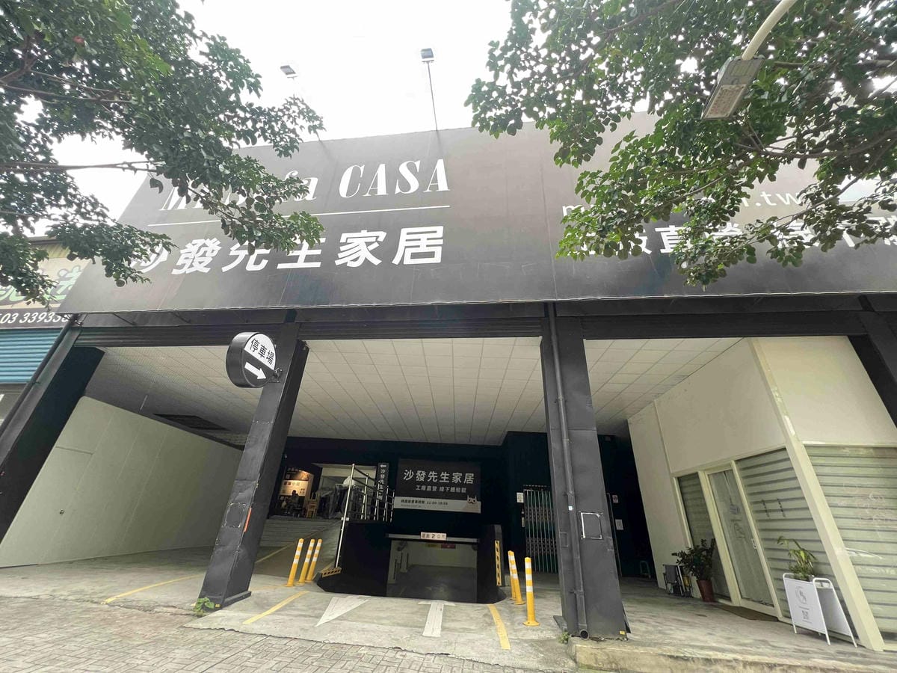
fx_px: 337
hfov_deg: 106.2
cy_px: 336
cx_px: 448
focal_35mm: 13
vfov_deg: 89.9
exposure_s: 1/99
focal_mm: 1.57
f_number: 1.8
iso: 100
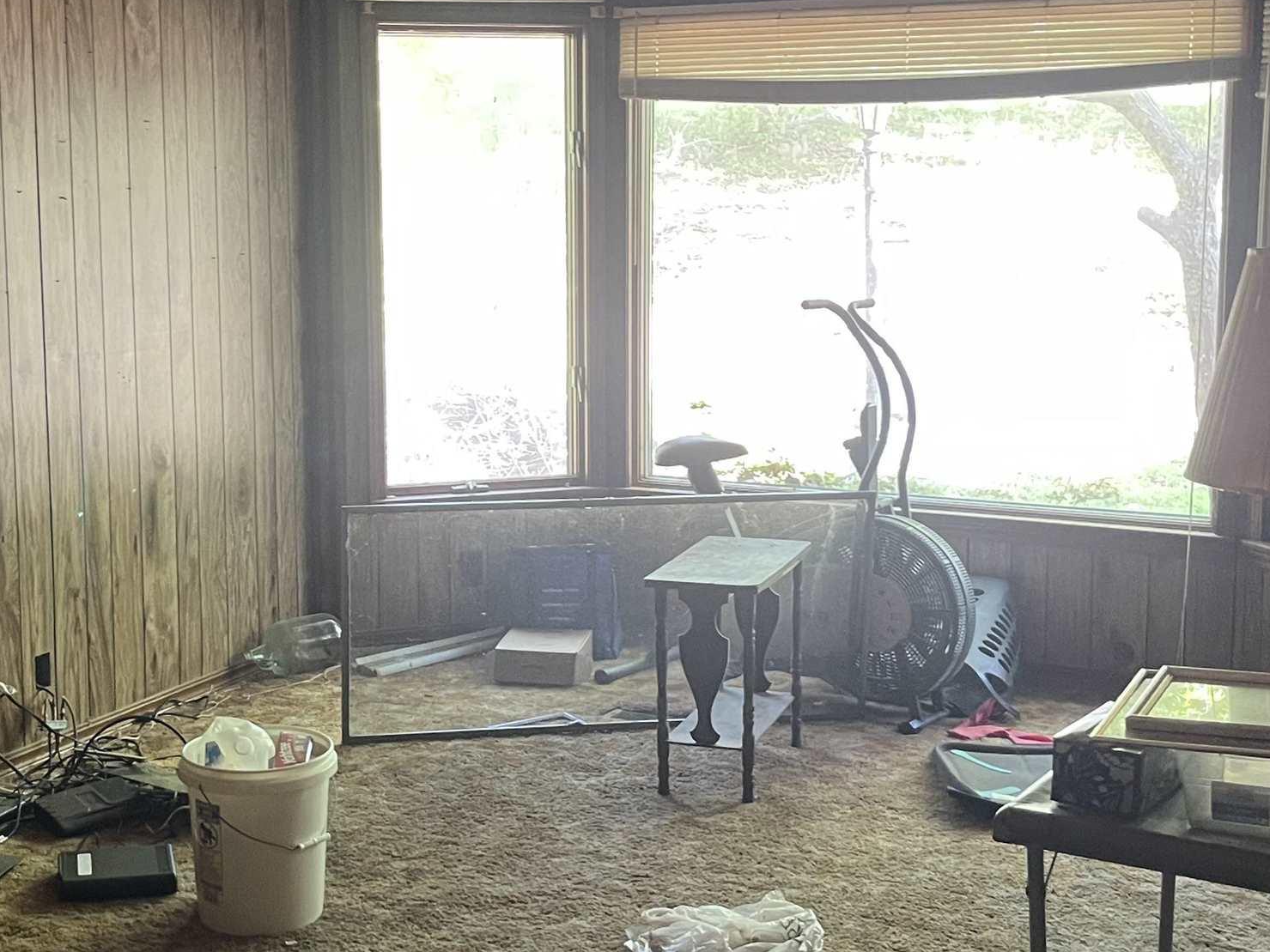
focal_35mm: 54
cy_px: 417
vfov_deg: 27.0
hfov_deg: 35.4
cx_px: 494
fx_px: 1981
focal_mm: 5.1
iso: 250
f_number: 1.6
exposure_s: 1/60
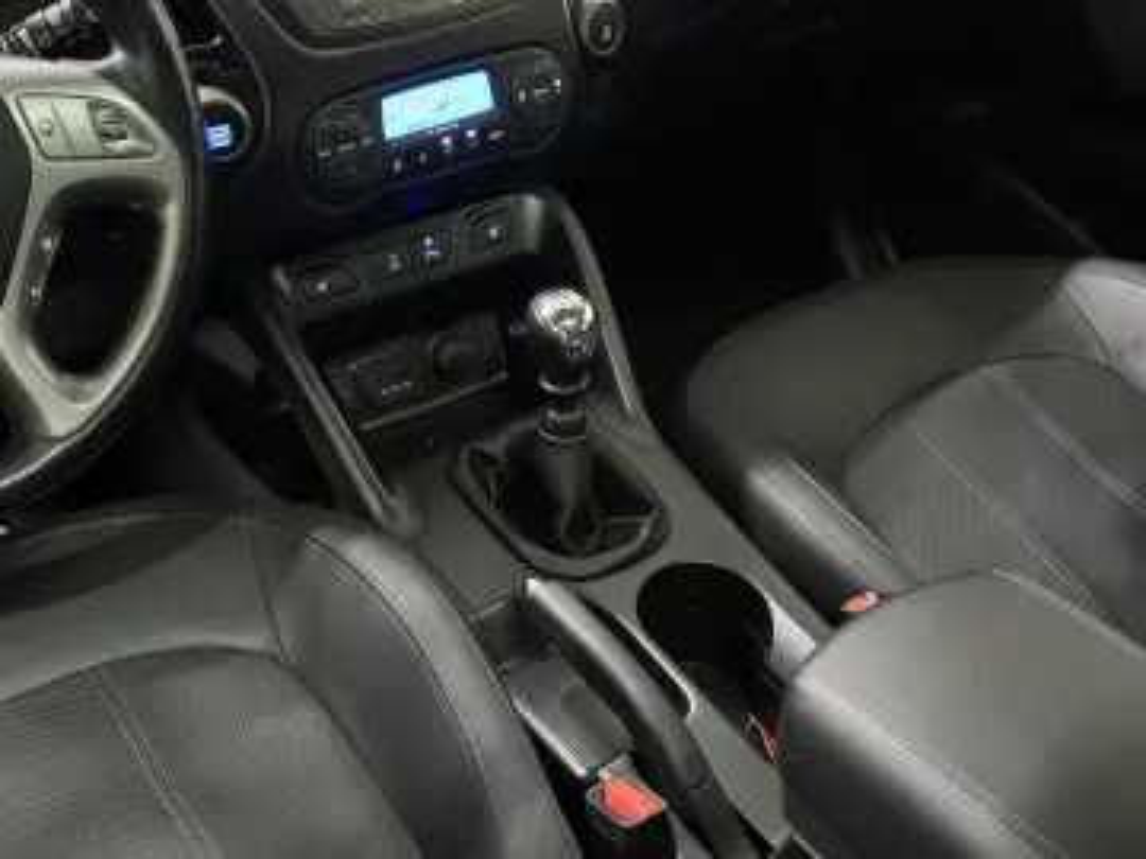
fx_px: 1589
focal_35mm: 48
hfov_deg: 39.7
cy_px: 430
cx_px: 573
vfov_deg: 30.3
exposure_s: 1/17
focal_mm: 6.76
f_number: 1.78
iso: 1600
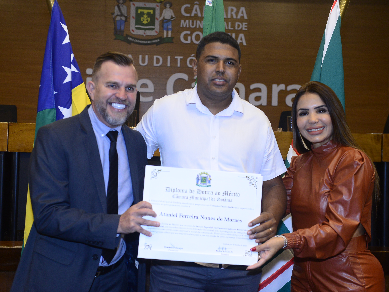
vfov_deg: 28.0
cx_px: 187
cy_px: 146
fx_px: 584
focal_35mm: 52
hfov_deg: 36.8
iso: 2500
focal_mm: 48
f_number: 5.6
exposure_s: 1/125
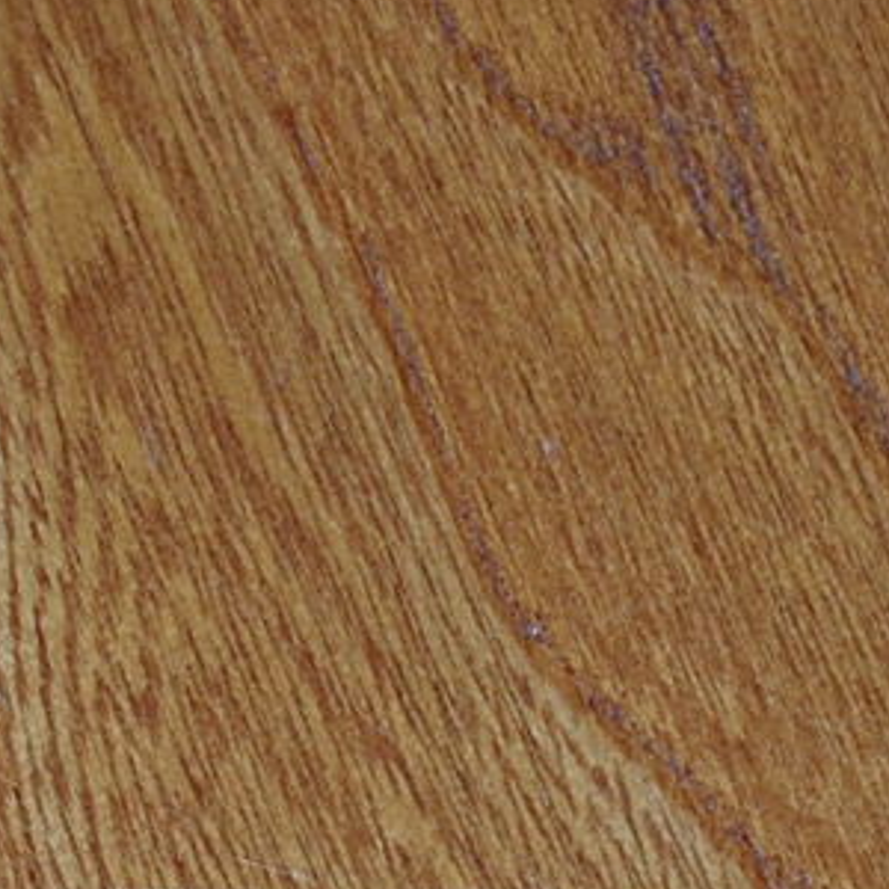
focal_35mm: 396
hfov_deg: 4.4
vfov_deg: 4.4
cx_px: -255
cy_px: 806
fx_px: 11506
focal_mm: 48
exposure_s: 1/60
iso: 200
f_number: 5.6
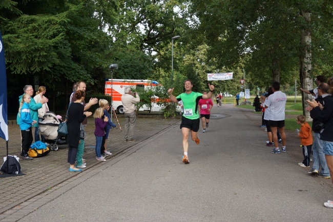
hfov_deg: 46.4
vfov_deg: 31.9
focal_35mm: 42
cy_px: 111
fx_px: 388
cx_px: 166
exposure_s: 1/125
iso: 100
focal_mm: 28
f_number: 5.6
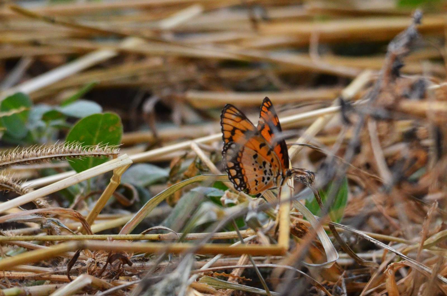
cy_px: 148
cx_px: 224
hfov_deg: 2.8
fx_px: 9294
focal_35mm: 750
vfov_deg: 1.8
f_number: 10
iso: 2500
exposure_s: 1/1600
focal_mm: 500
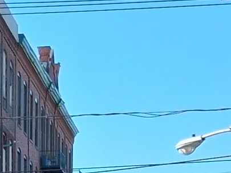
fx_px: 1315
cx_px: -114
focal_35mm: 197
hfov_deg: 9.7
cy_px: 441
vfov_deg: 7.0
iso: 25
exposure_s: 1/551
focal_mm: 3.98
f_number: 1.8
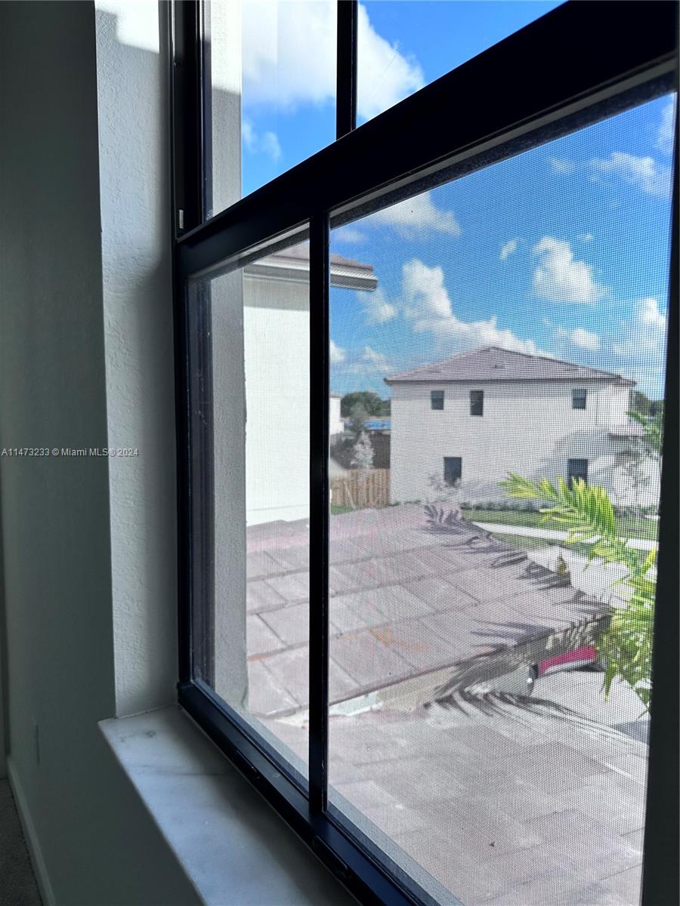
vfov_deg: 71.6
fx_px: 629
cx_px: 340
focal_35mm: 24
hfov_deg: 56.8
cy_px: 453
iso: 80
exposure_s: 1/1119
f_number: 1.78
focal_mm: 6.86
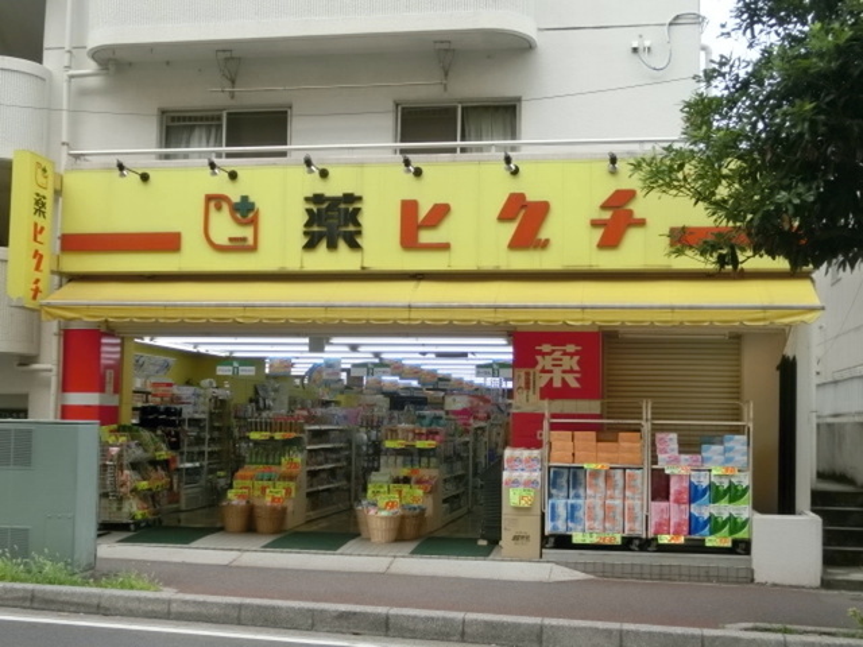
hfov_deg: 40.4
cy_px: 324
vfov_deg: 30.9
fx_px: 1172
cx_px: 432
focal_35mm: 47
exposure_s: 1/250
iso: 80
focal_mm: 8.29
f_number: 4.2
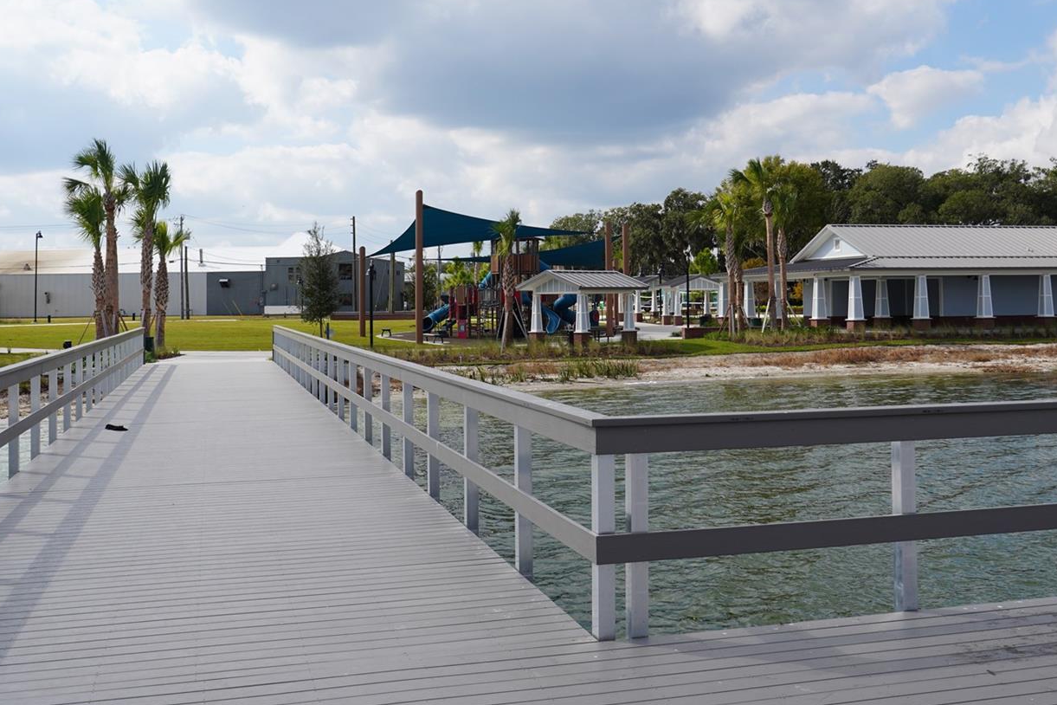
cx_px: 554
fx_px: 1125
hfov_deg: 50.3
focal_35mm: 38
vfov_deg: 34.6
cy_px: 260
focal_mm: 19.5
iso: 100
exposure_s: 1/800
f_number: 5
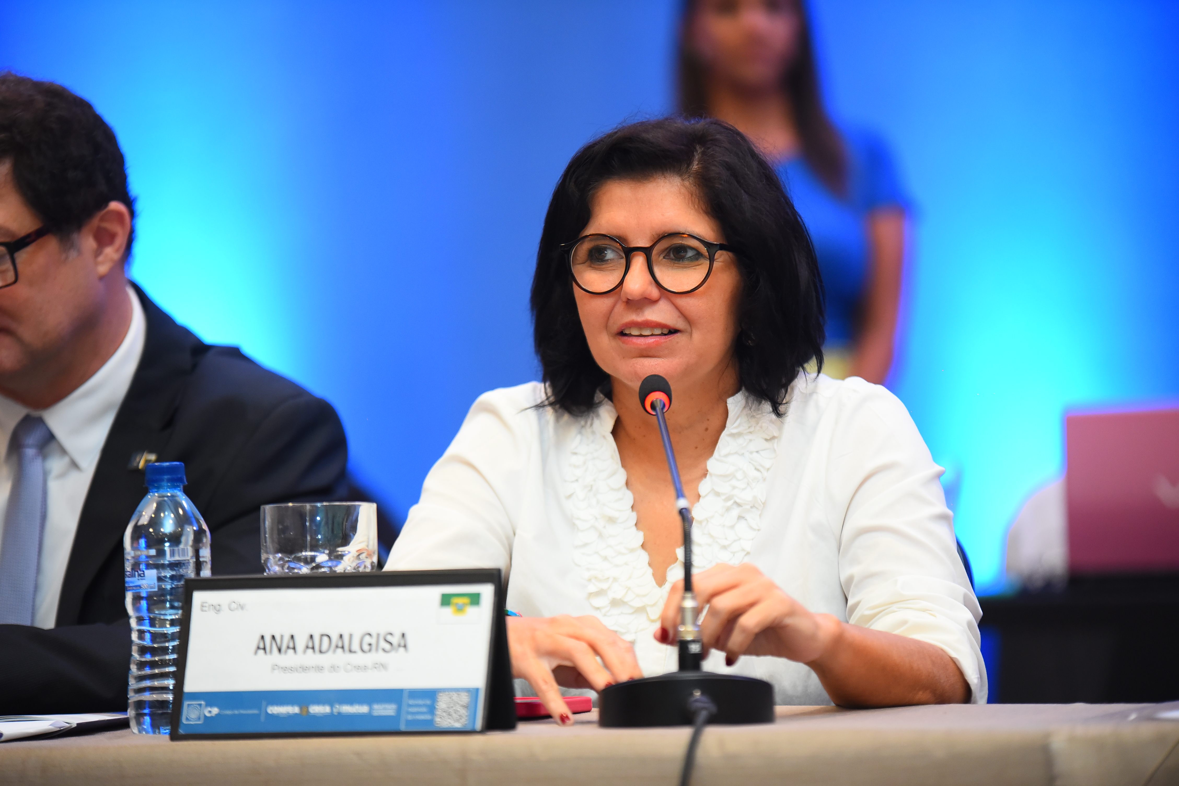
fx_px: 5731
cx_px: 590
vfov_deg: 7.8
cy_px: 393
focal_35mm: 175
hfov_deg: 11.7
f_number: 2.8
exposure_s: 1/125
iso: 2500
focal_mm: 175
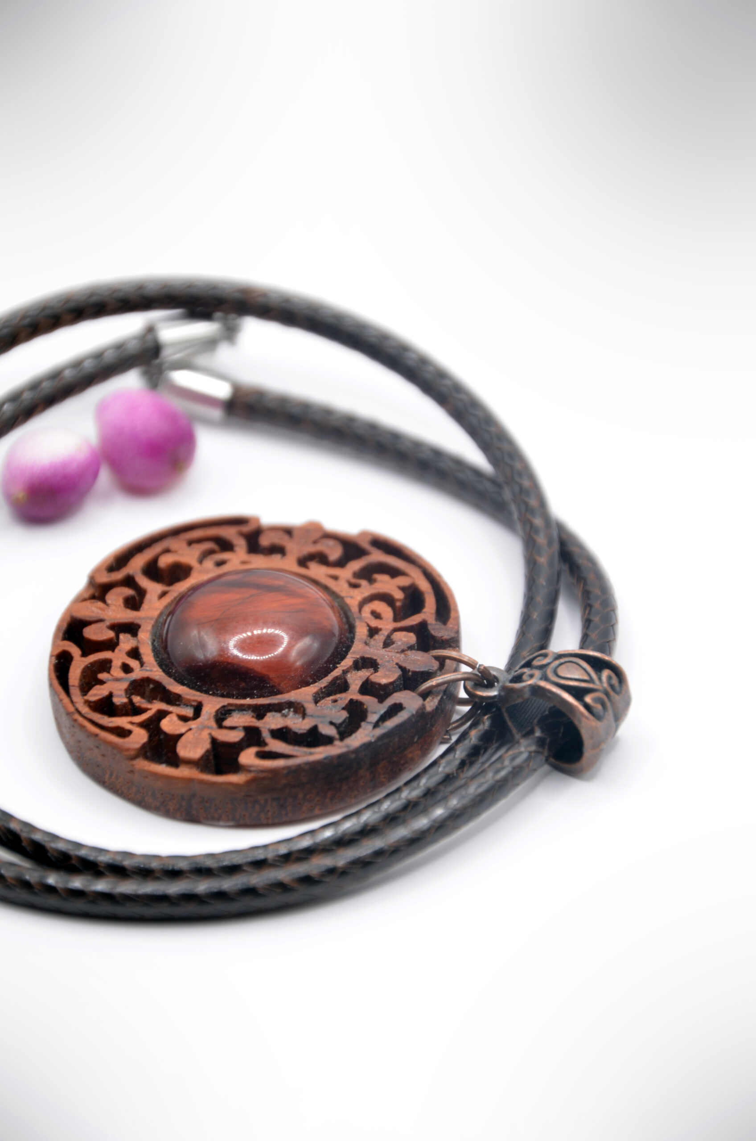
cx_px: 378
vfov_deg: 5.1
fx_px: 12812
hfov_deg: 3.4
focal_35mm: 405
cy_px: 570
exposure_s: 1/30
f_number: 8
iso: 200
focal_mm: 270
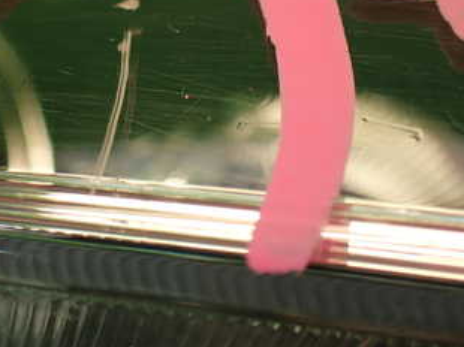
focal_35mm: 62
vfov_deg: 23.2
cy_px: 64
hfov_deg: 30.7
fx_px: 830
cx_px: 123
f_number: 2.4
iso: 200
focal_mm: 5.79
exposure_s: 1/60
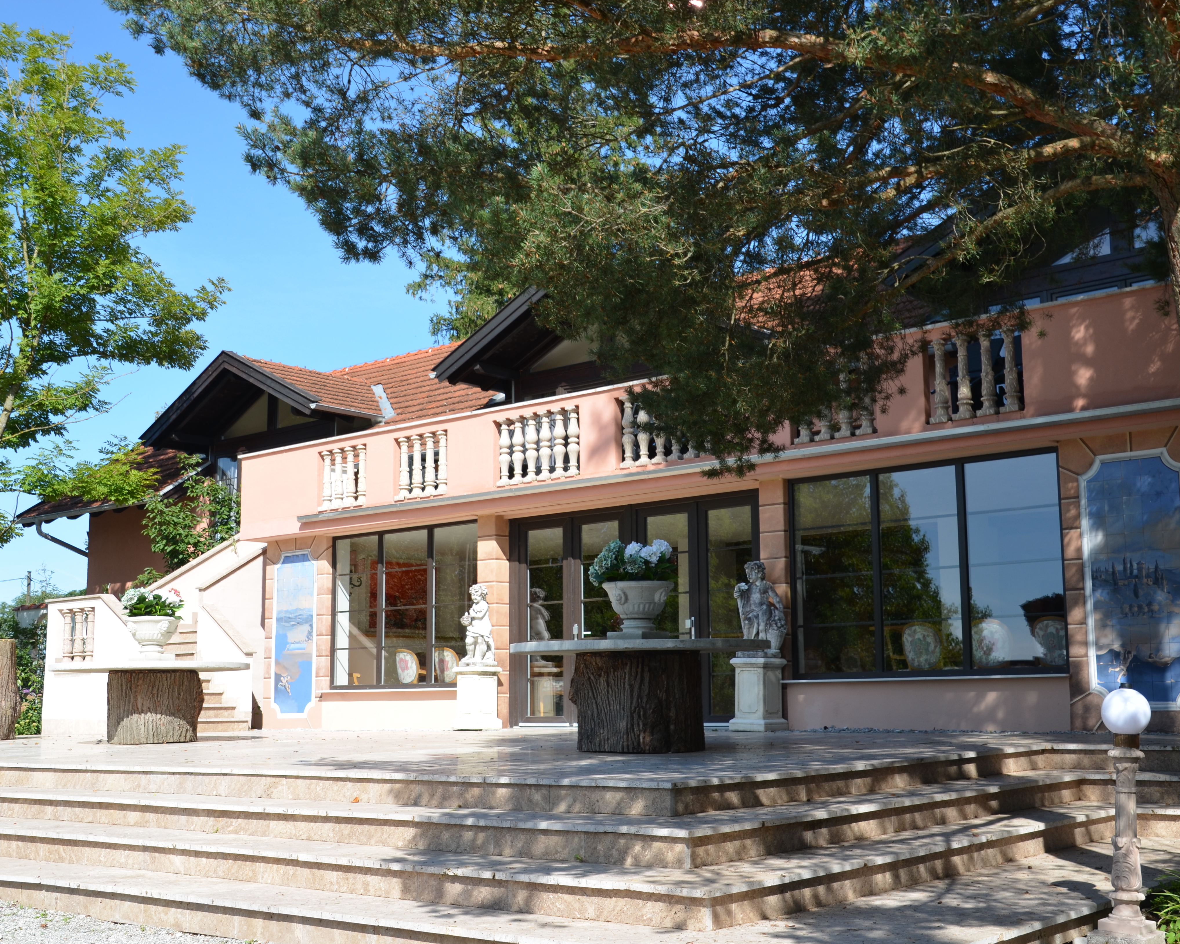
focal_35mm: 43
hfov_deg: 43.3
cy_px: 472
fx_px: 1487
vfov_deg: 35.2
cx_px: 622
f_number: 8
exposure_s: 1/250
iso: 125
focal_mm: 25
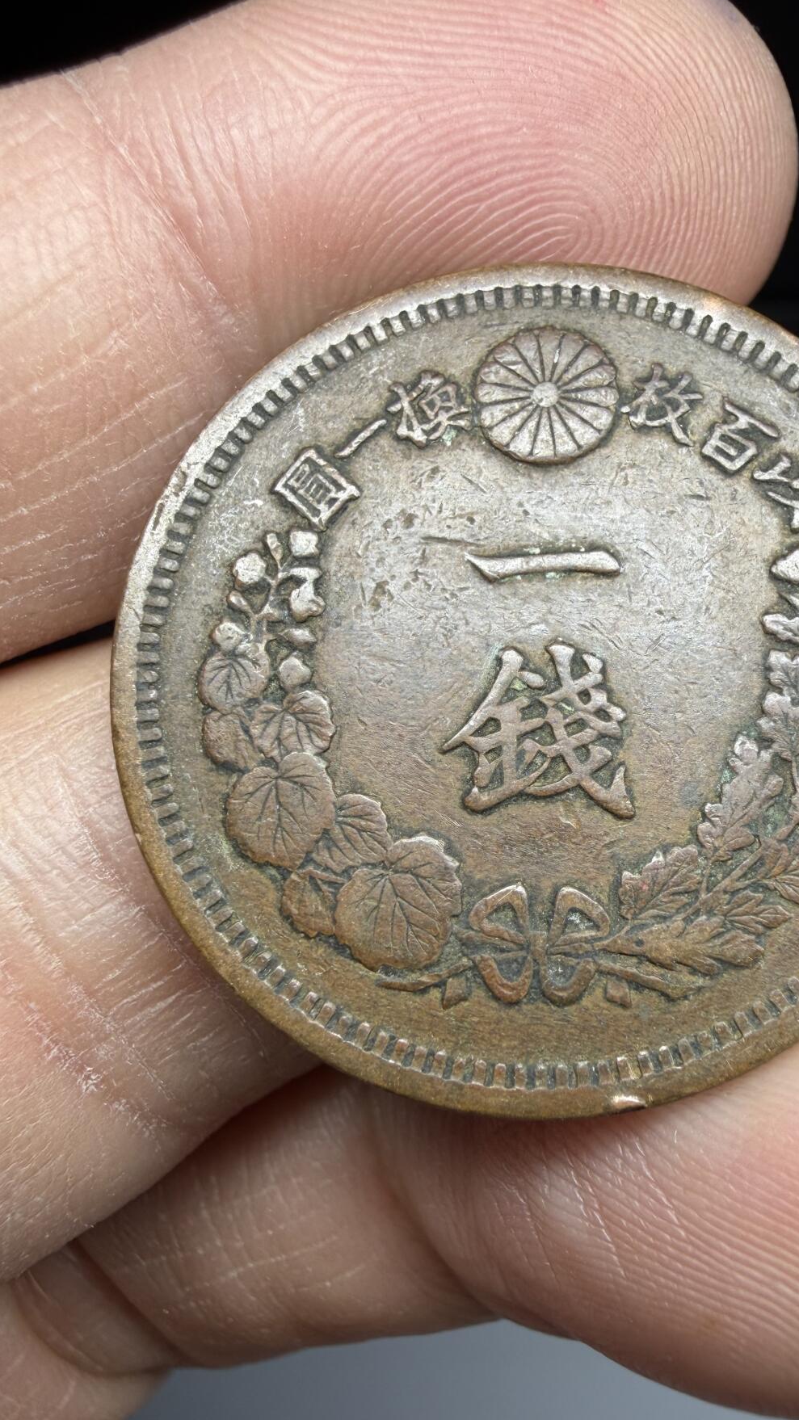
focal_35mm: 29
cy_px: 714
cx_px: 519
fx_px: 1092
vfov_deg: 66.1
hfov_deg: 39.8
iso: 40
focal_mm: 2.22
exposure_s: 1/161
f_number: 2.2
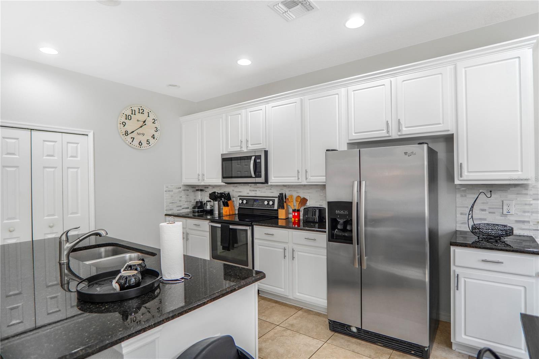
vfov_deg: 67.4
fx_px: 269
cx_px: 270
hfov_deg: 90.0
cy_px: 180
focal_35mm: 18
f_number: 2
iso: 100
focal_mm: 12
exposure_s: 1/30
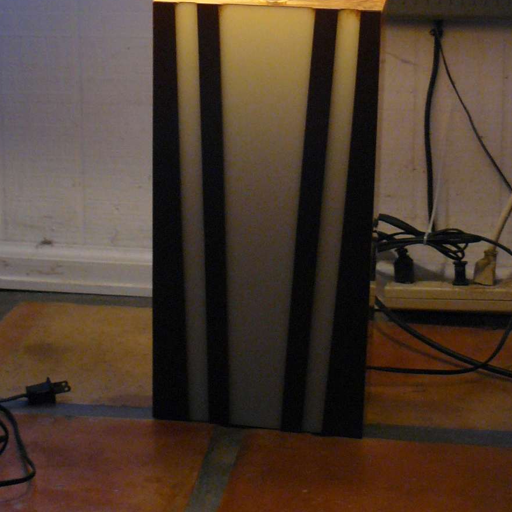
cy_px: 66
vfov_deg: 22.9
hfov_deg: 23.4
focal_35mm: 74
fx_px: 1238
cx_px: 251
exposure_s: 1/13
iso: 200
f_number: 2.8
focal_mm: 6
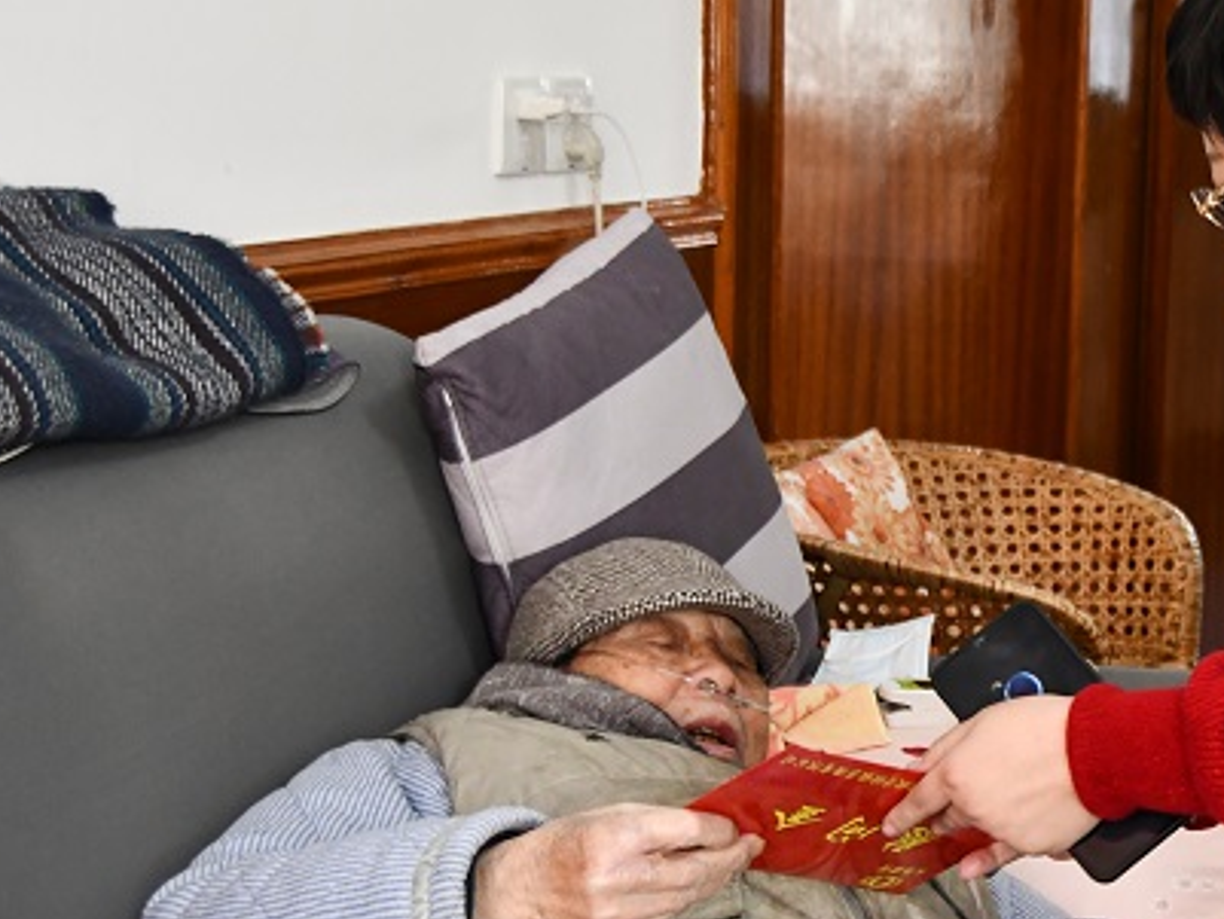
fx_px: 3254
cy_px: 557
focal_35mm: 92
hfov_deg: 21.0
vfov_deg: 16.1
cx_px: 1026
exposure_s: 1/125
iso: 2200
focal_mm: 32
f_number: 4
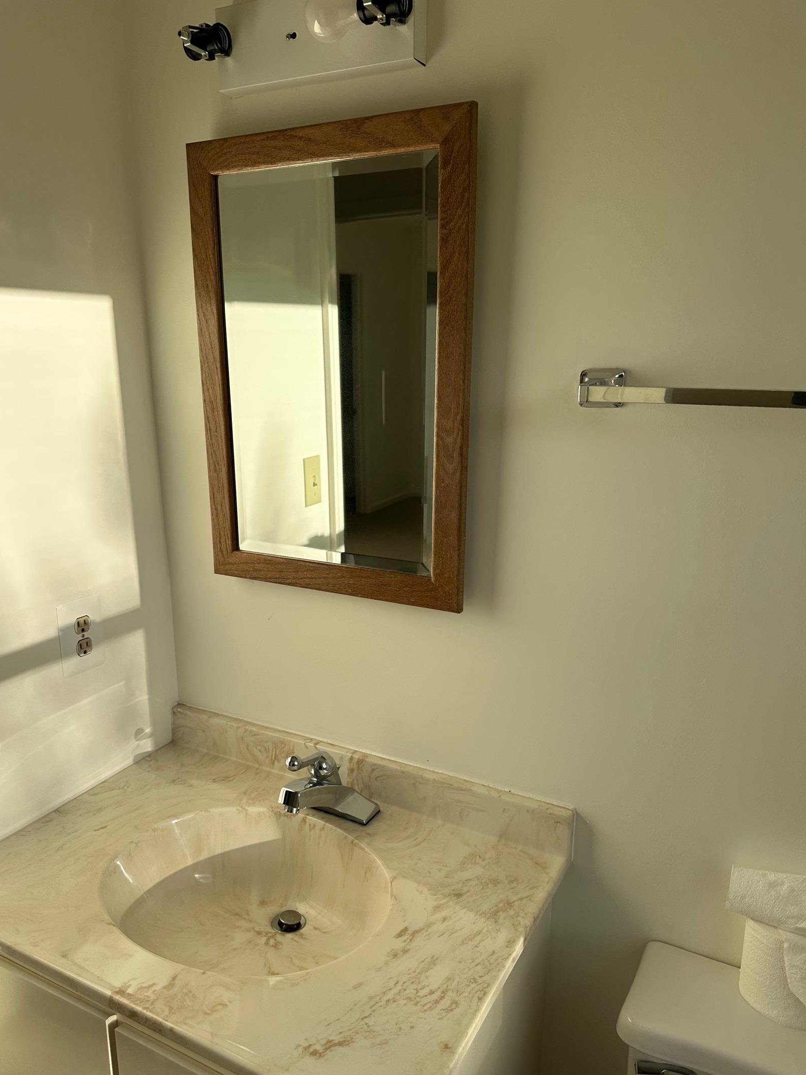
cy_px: 578
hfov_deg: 53.0
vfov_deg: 67.2
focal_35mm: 26
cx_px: 377
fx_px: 807
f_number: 1.78
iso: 80
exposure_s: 1/1357
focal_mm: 6.86
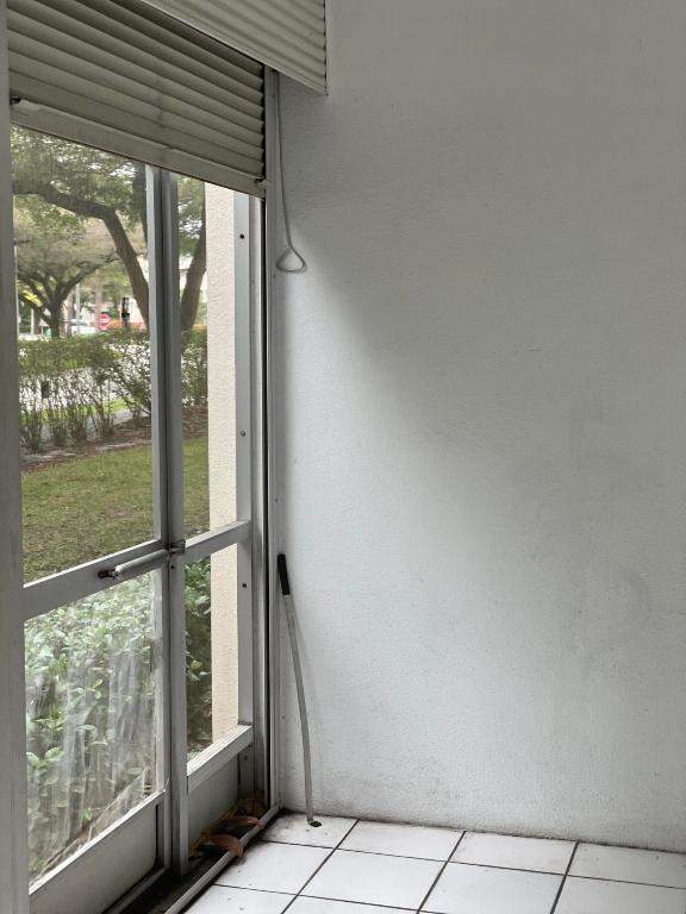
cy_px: 457
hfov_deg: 28.0
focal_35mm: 52
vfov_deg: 36.8
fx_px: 1374
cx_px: 343
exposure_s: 1/122
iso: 80
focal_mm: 6
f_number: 2
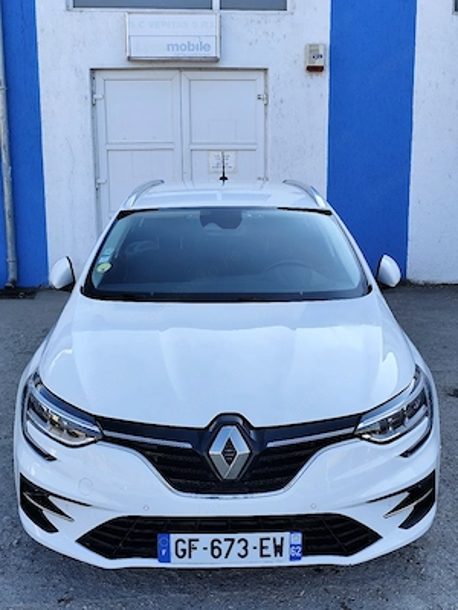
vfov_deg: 41.2
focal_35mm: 46
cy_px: 305
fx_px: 811
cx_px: 229
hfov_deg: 31.5
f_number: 1.65
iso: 50
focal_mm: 6.19
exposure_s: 1/256
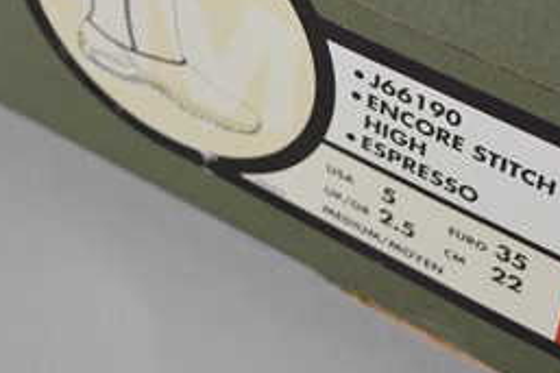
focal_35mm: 126
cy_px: 81
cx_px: 366
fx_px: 1959
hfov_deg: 16.2
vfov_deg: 10.8
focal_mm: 36
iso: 280
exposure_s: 1/125
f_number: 5.6
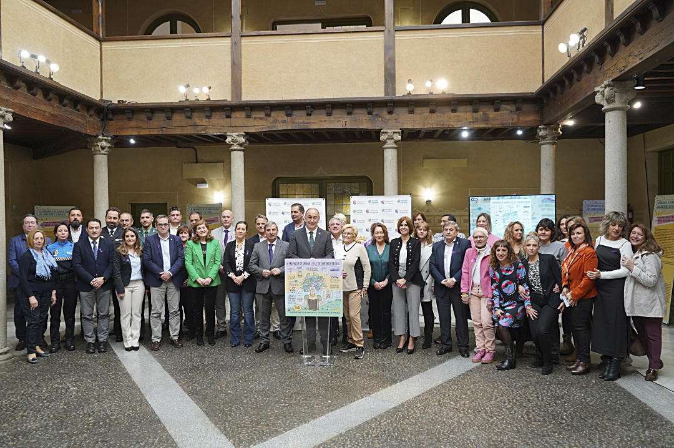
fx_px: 524
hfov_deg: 65.5
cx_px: 337
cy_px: 224
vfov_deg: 46.3
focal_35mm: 28
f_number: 4
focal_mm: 28
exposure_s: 1/160
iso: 1250
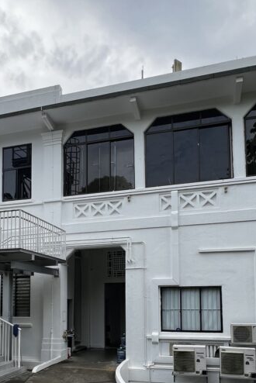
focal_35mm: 28
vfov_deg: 62.0
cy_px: 285
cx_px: 109
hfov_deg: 46.3
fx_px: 298
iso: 32
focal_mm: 1.57
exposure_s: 1/657
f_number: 1.8
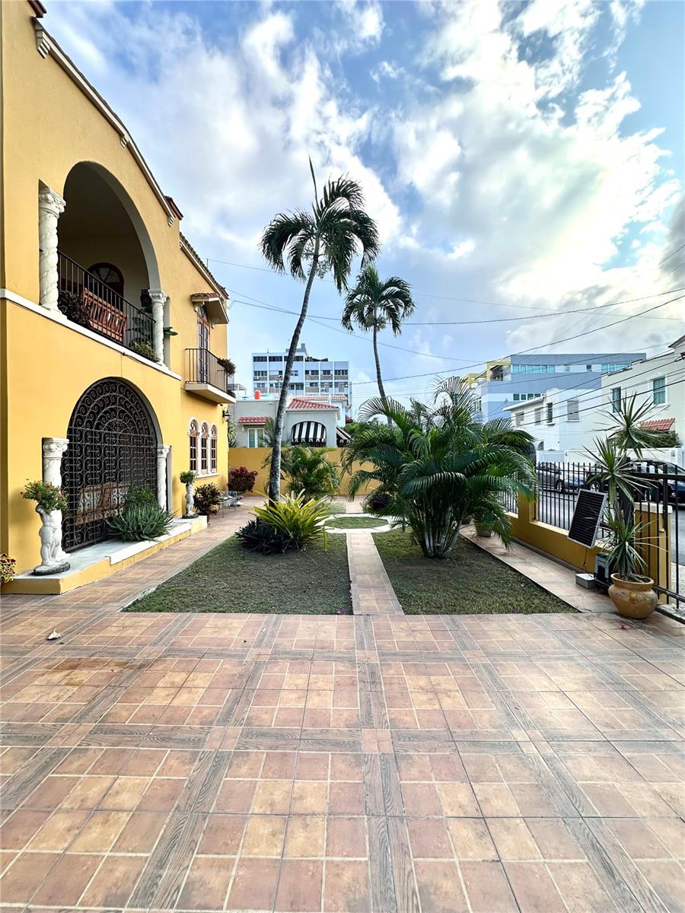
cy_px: 456
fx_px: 369
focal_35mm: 14
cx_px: 342
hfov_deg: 85.7
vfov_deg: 102.1
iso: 40
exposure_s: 1/418
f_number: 2.2
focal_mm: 2.22
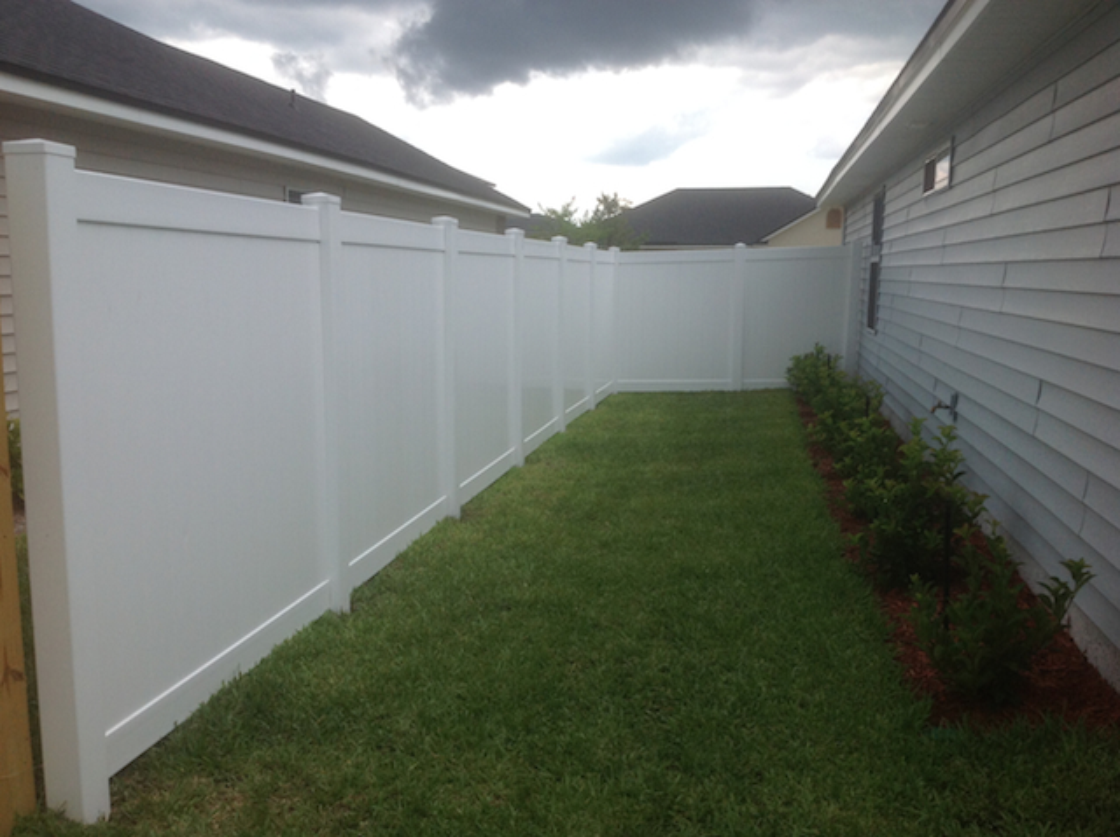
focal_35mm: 35
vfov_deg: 40.6
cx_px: 560
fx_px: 1131
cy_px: 418
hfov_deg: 52.7
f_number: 2.4
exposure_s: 1/1043
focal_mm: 4.28
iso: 50
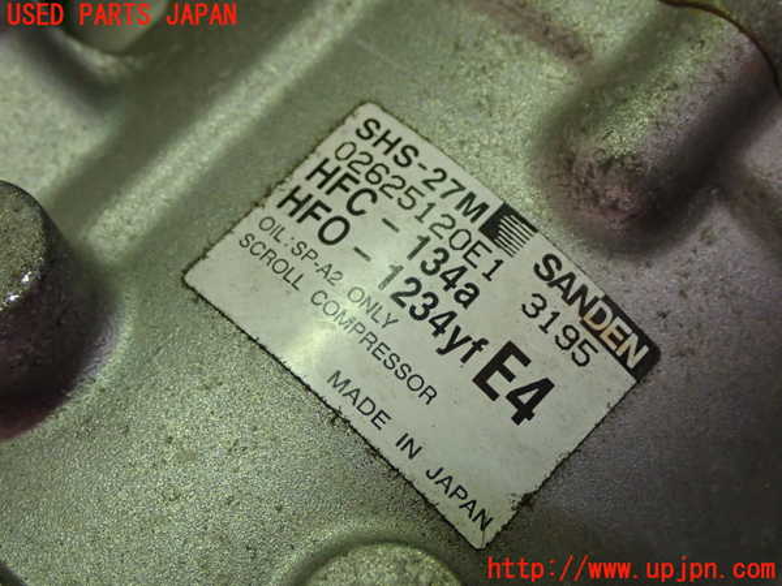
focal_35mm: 67
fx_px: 1514
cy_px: 293
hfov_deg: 29.0
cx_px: 391
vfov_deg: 21.9
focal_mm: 11.88
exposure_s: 1/60
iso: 800
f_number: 3.8
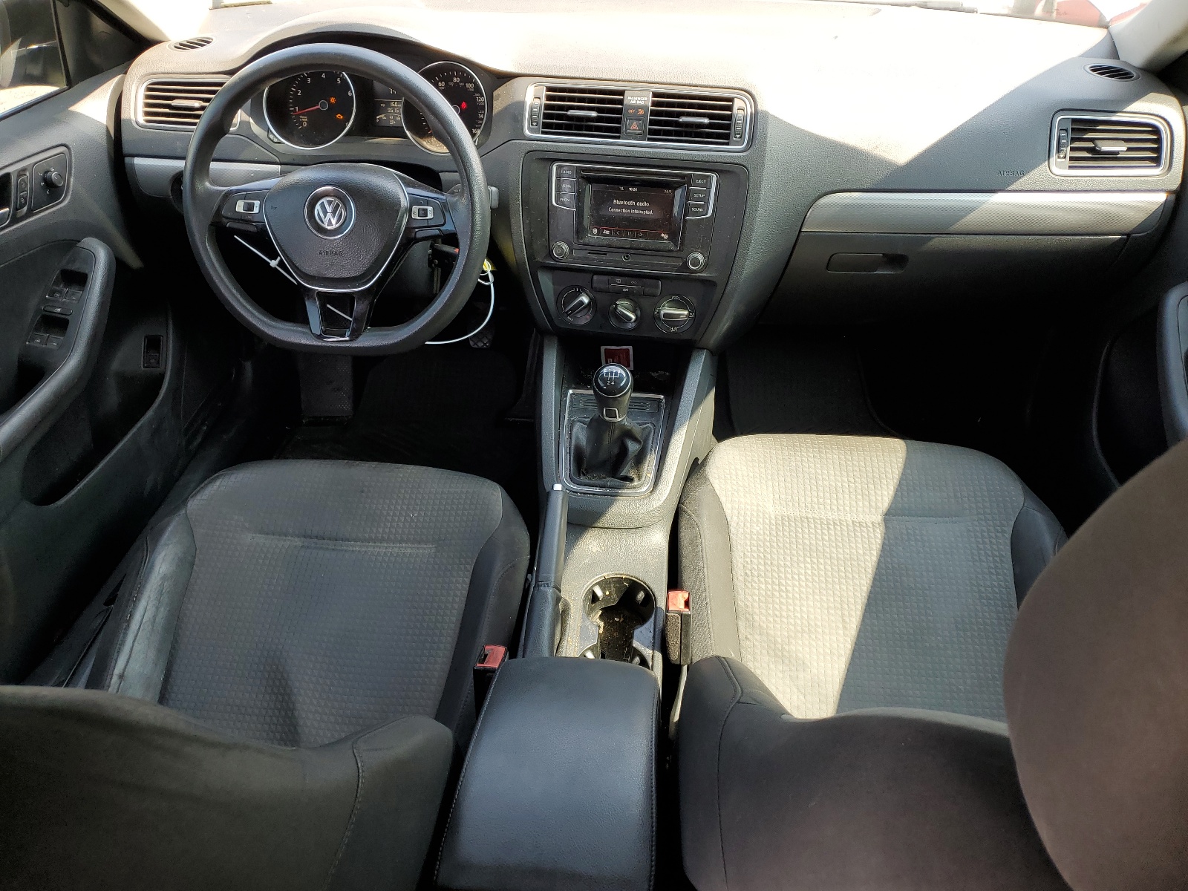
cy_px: 446
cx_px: 594
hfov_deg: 67.3
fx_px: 892
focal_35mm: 26
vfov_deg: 53.1
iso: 50
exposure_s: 1/167
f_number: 1.5
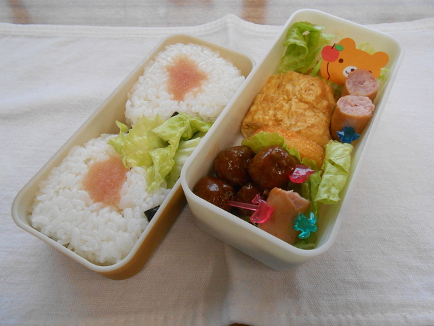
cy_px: 163
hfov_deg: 67.3
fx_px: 326
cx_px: 217
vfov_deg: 53.1
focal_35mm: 26
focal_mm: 4.6
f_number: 3.5
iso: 500
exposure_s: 1/125
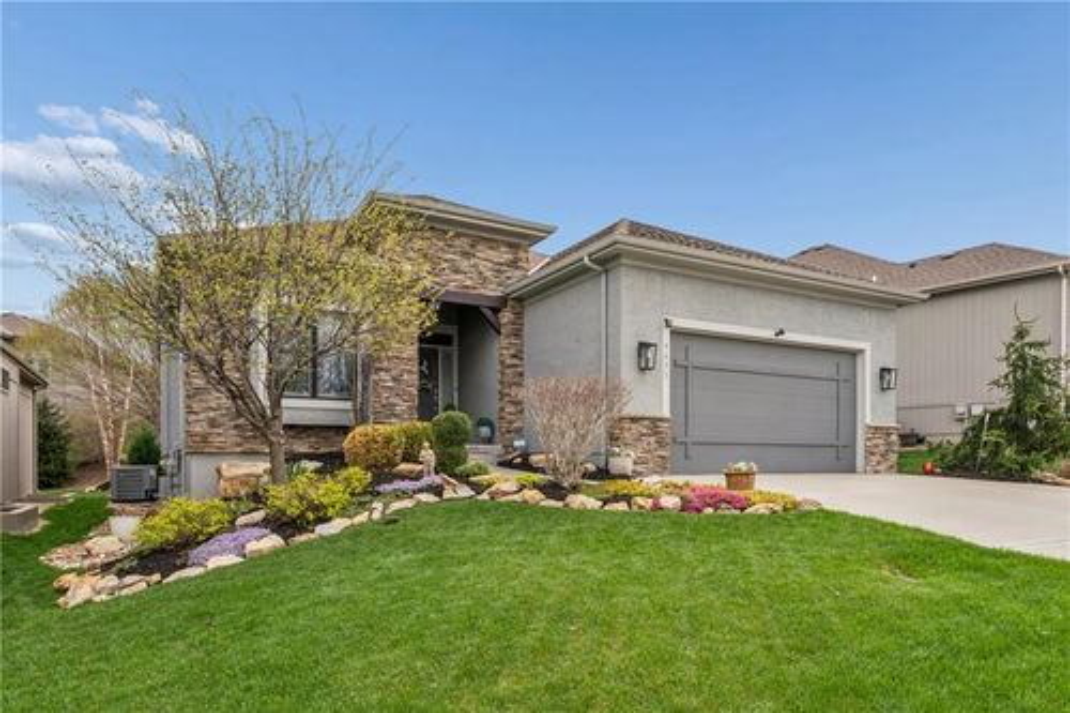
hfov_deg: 79.9
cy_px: 356
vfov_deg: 58.3
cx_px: 535
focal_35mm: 22
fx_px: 639
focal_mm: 21.5
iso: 100
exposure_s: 1/15
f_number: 20
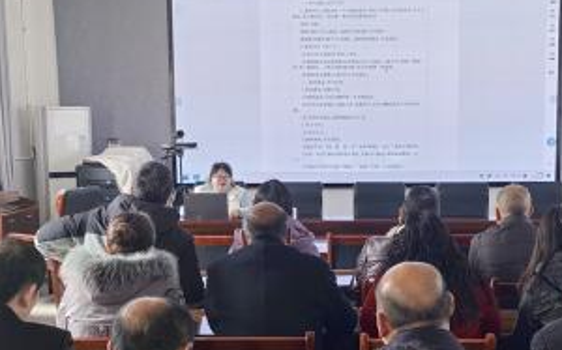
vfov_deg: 22.3
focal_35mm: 58
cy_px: 226
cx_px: 360
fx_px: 888
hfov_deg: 34.9
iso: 50
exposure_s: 1/203
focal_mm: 5.52
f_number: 1.9
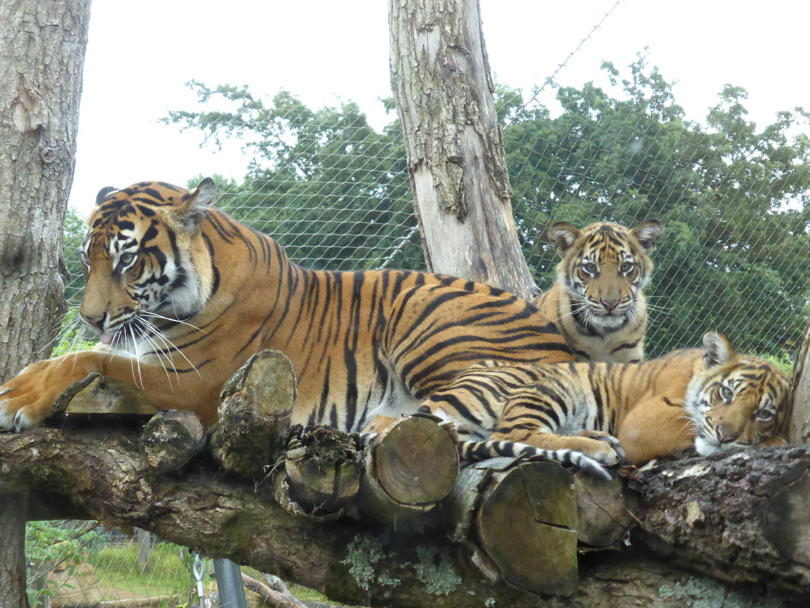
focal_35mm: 104
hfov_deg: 18.9
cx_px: 405
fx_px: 2434
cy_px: 304
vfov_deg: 14.2
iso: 1000
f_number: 5.3
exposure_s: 1/250
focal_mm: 17.1
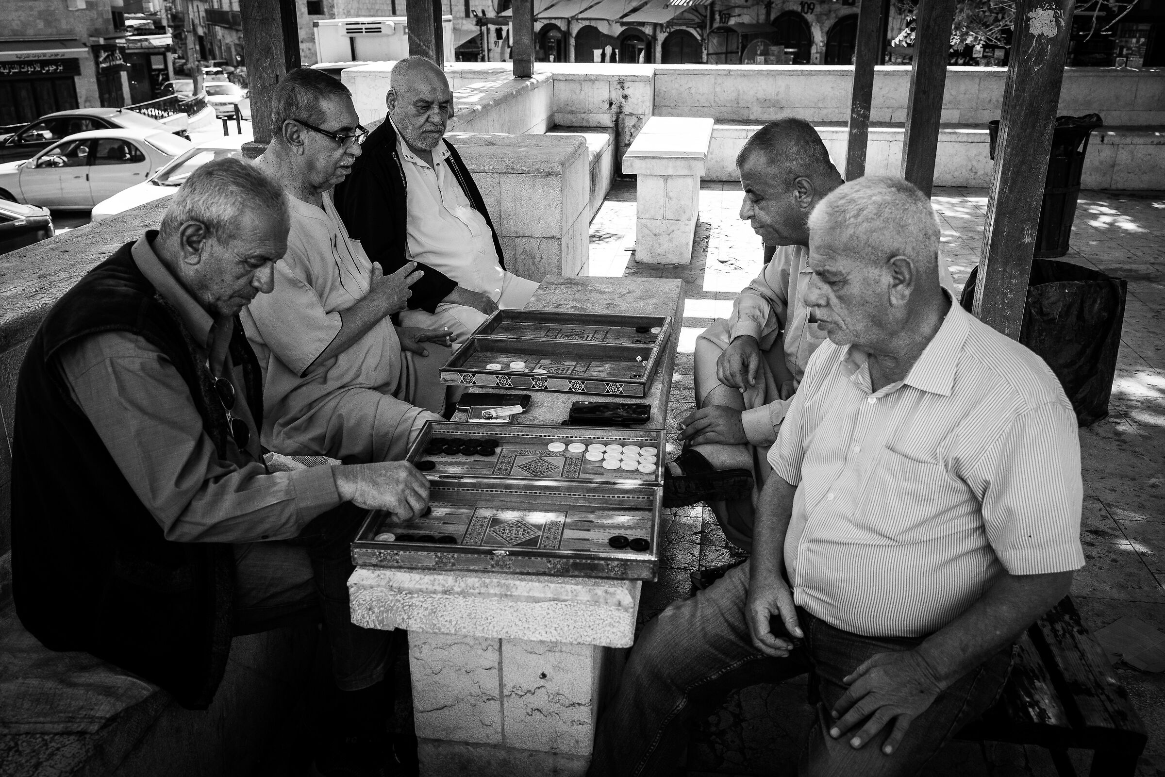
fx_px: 971
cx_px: 582
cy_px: 388
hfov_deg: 61.9
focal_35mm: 30
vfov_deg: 43.6
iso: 1600
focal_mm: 30
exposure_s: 1/2000
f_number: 5.6
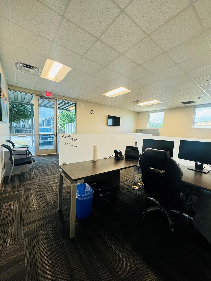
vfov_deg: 102.1
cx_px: 106
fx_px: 114
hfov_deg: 85.7
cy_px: 140
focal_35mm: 14
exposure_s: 1/120
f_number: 2.2
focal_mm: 2.22
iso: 320
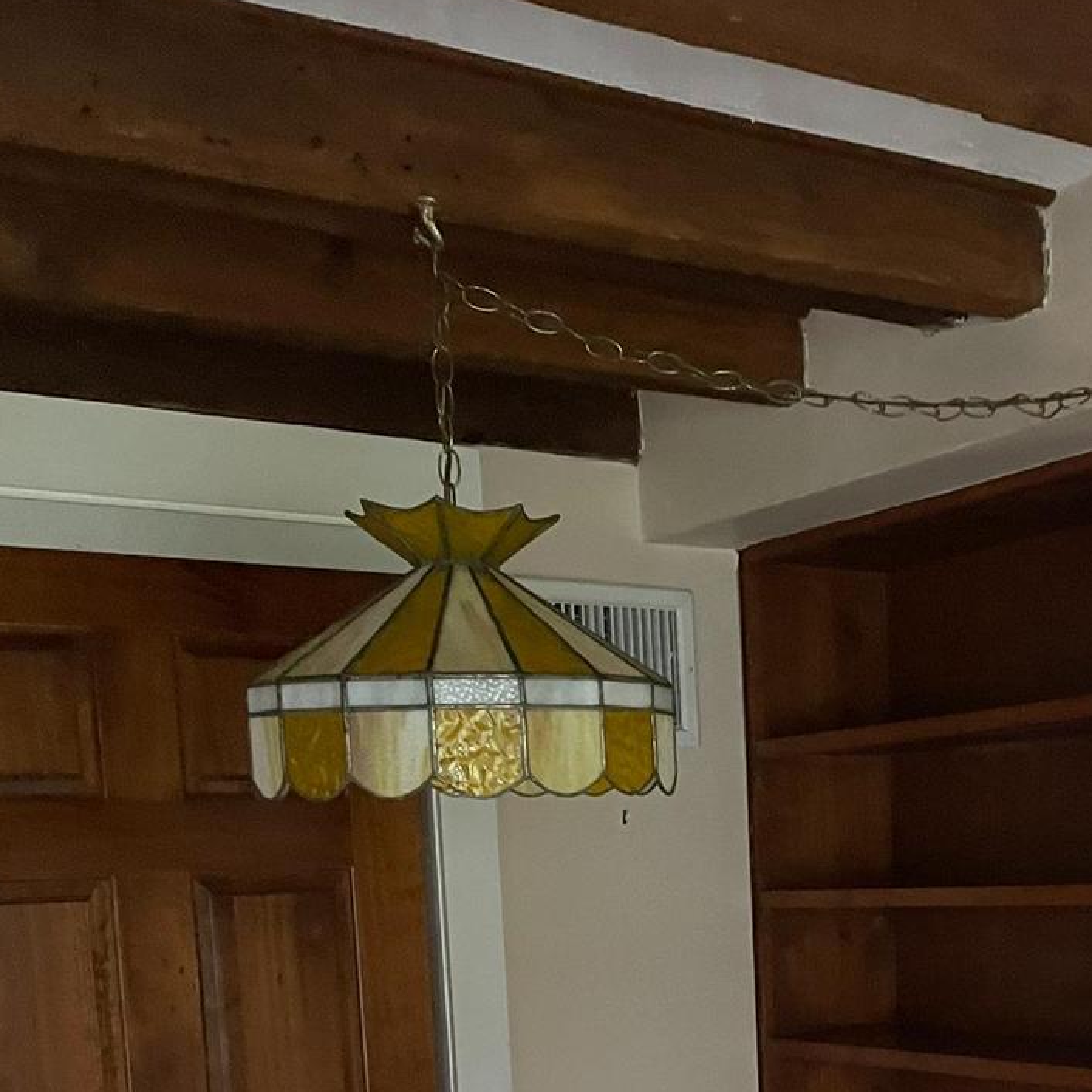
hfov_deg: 33.2
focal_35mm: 50
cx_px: 854
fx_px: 1785
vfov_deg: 31.9
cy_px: 1046
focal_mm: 4.2
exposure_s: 1/30
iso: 800
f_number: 1.6
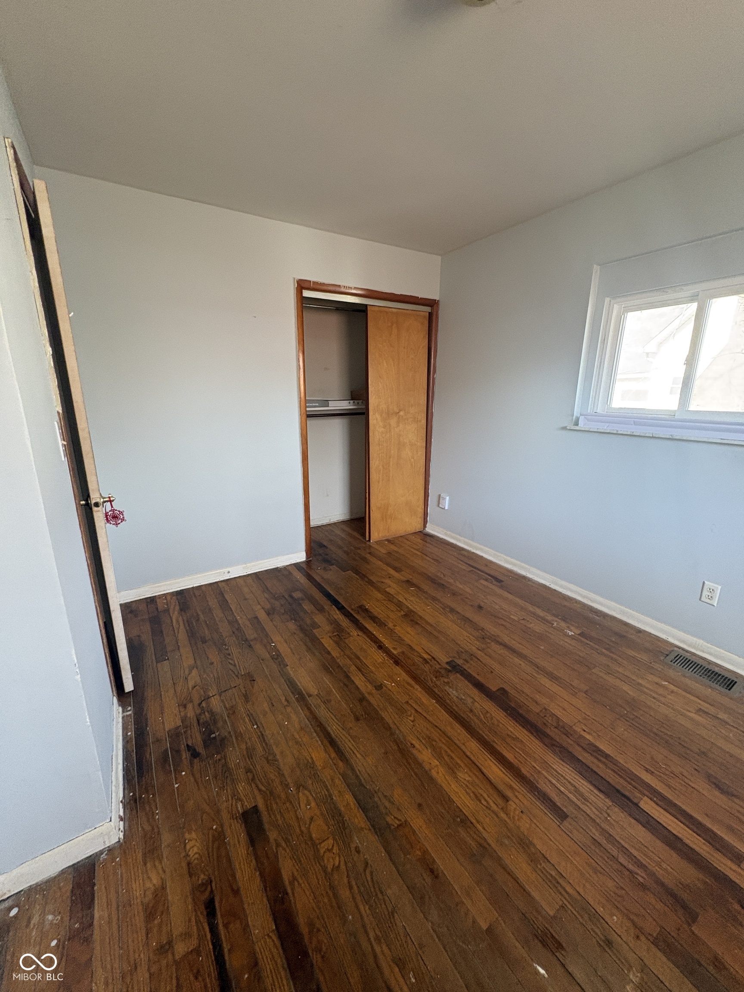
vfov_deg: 102.1
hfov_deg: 85.7
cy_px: 496
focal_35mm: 14
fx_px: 401
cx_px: 372
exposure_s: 1/60
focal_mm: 2.22
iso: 250
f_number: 2.2
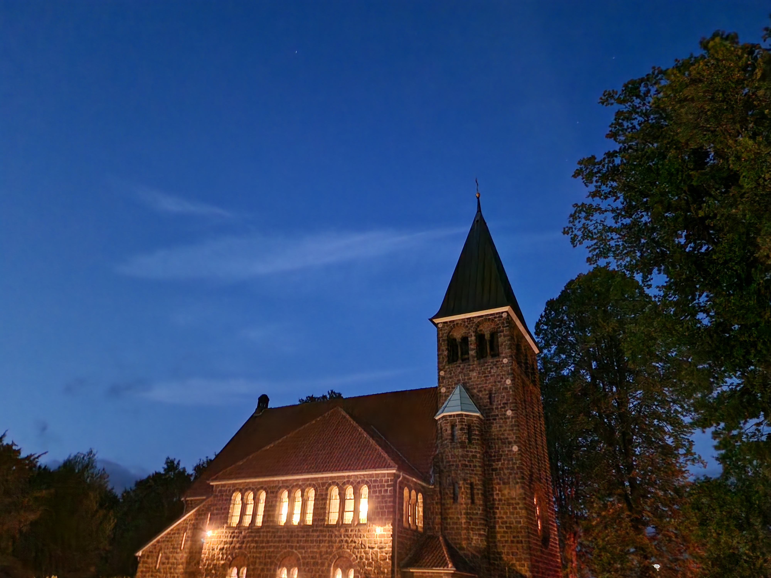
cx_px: 386
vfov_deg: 58.9
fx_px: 512
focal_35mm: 23
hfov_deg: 73.9
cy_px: 289
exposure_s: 1/10
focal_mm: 5.4
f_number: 1.8
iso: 2500
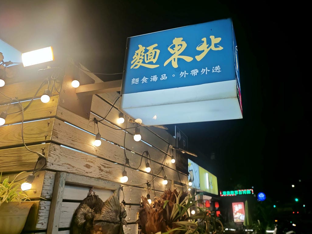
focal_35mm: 27
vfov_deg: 51.2
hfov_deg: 65.0
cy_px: 102
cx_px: 178
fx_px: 243
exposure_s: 1/120
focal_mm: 8.72
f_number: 2
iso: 64
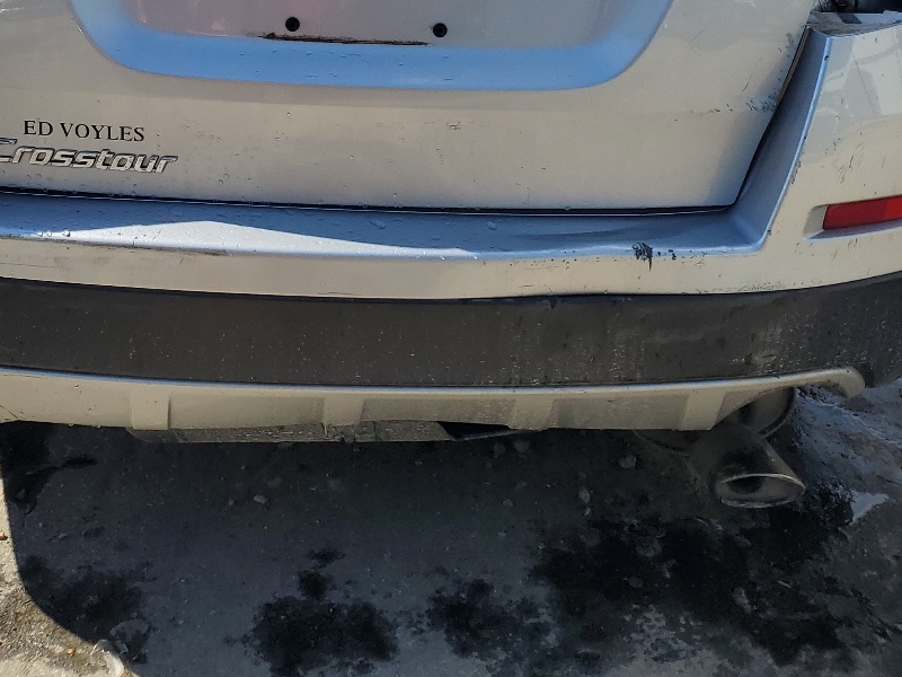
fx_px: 1355
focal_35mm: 52
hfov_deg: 36.7
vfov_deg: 26.6
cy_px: 7
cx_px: 382
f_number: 1.5
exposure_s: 1/2000
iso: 50
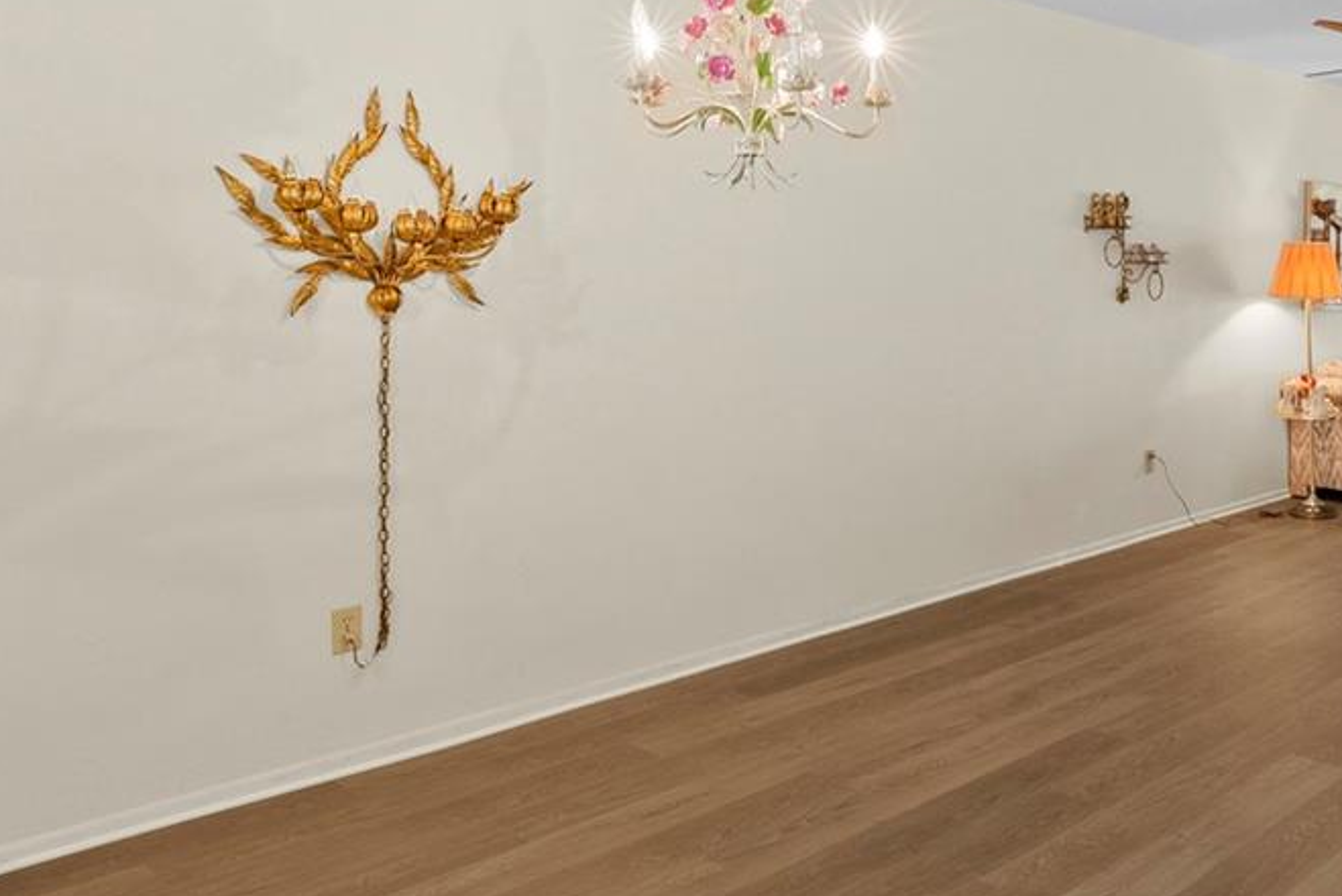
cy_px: 316
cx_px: 1035
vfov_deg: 38.6
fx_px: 1268
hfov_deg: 52.8
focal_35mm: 34
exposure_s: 1.3
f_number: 9
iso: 640
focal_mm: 14
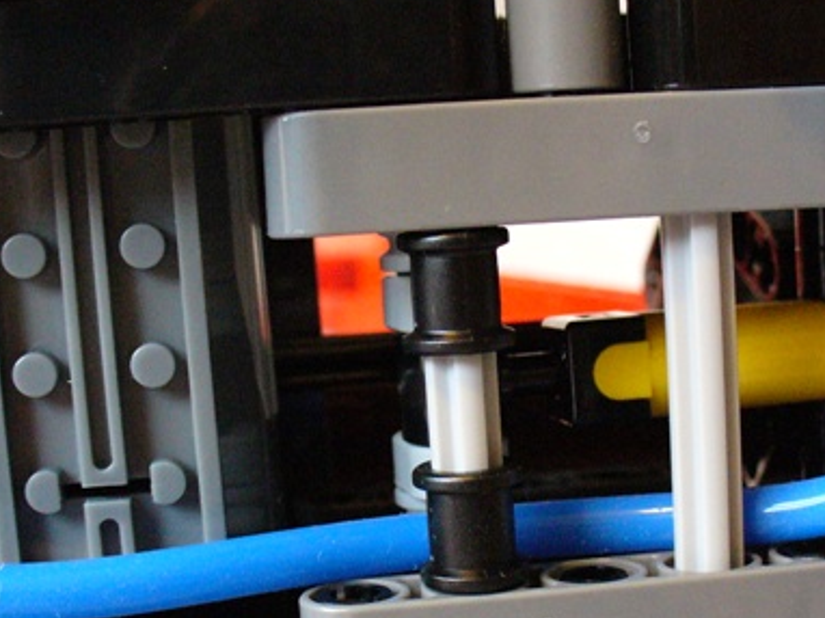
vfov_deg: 23.6
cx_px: 479
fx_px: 1477
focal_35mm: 62
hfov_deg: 31.2
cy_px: 385
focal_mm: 6.1
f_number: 2.8
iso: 400
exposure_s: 1/13
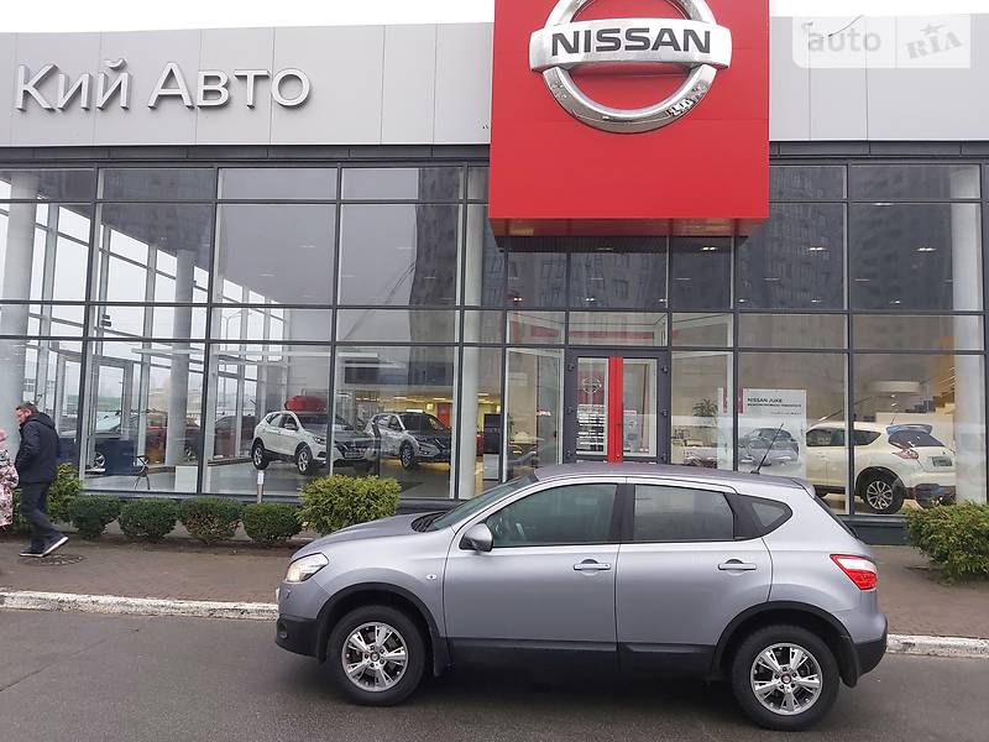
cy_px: 371
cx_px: 494
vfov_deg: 53.1
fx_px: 743
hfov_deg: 67.3
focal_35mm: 26
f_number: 1.7
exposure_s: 1/60
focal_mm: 3.9
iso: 100
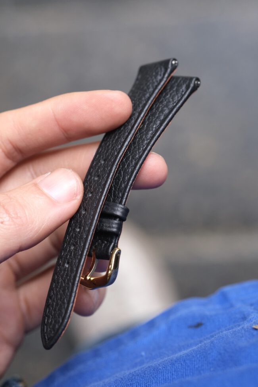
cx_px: 129
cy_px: 194
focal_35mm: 90
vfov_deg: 22.6
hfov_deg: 15.2
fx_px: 967
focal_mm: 60
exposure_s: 1/100
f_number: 5
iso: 500
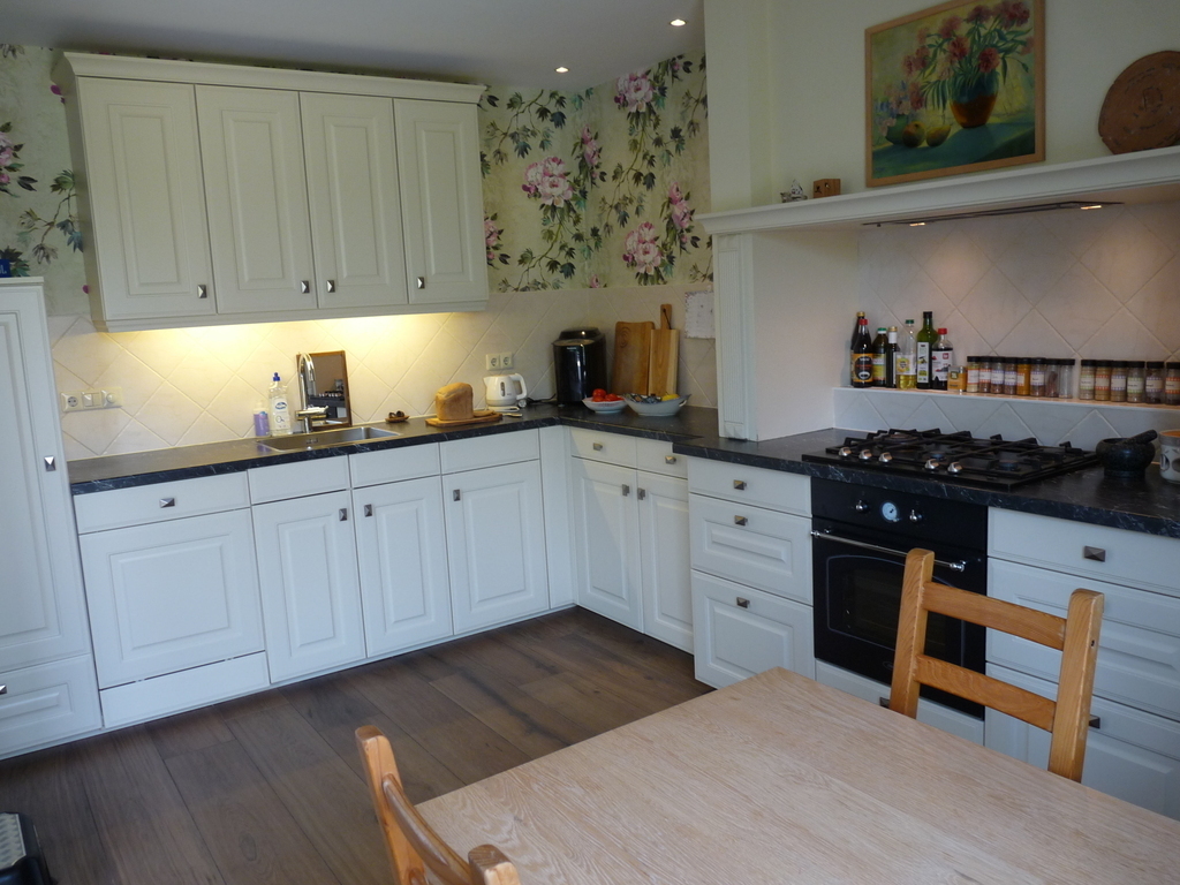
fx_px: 920
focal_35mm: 27
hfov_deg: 65.3
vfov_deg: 51.4
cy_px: 442
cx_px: 590
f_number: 2.8
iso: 125
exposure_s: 1/30
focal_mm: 4.8
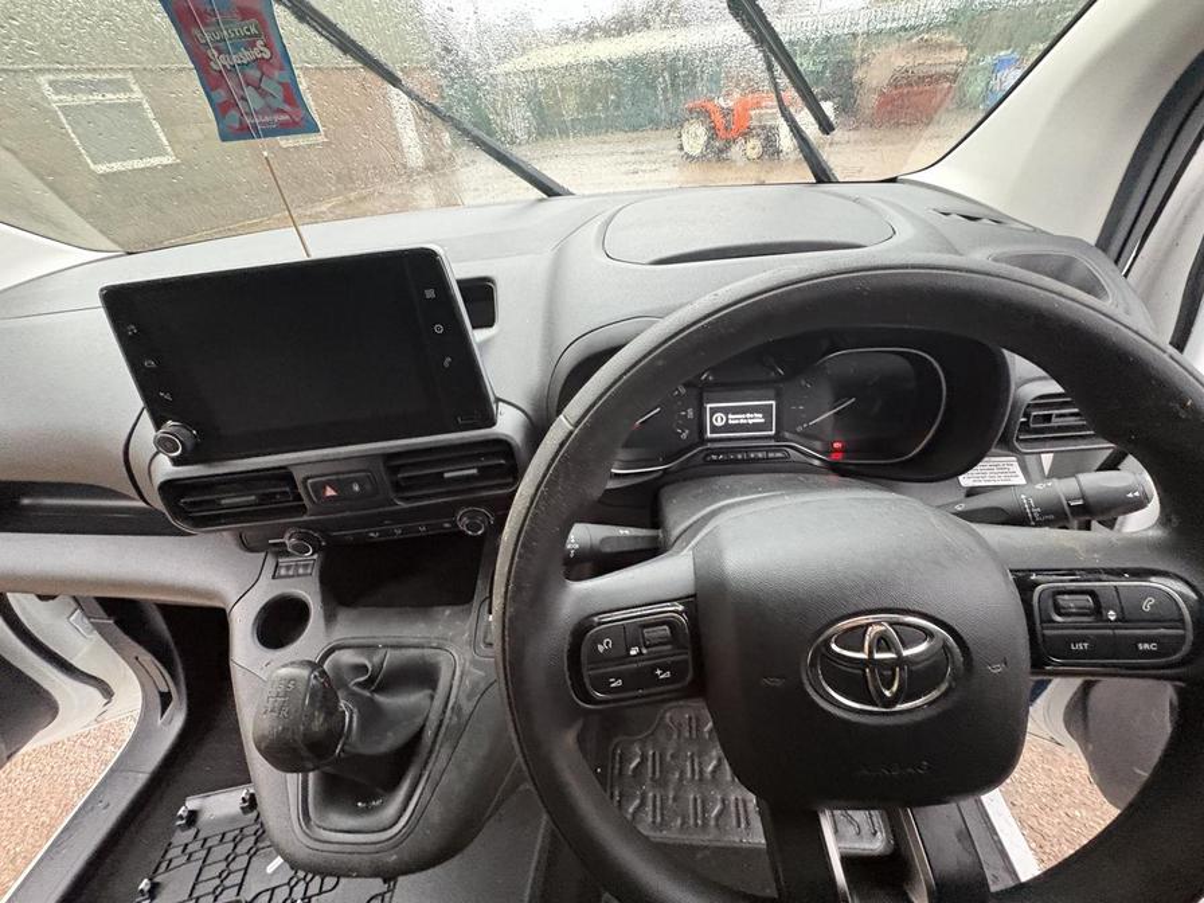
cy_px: 452
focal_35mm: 14
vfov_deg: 85.7
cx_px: 602
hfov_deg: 102.1
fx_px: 487
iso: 800
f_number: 2.2
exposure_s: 1/47
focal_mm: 2.22
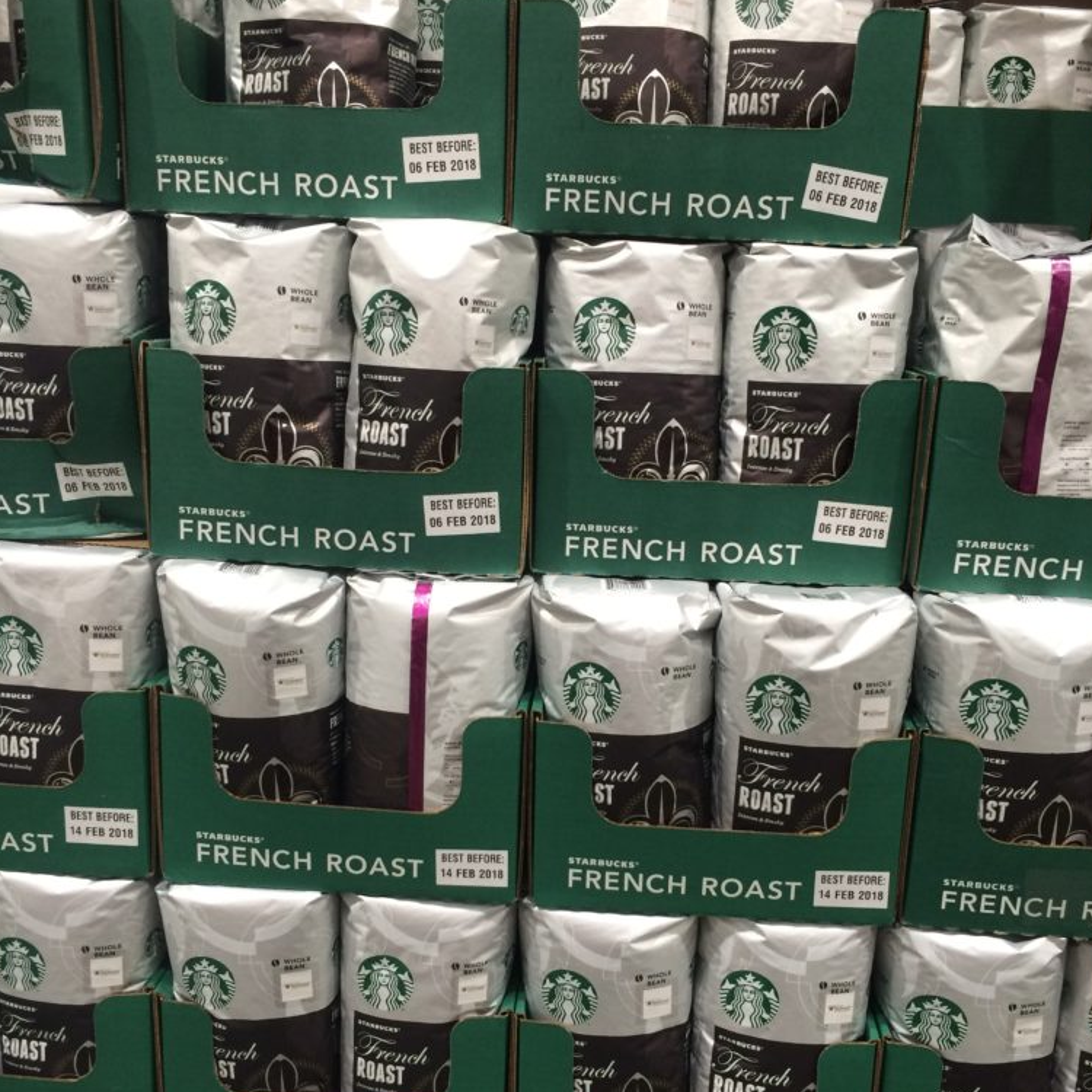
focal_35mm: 35
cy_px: 597
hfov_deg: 47.2
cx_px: 550
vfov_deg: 47.2
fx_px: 1249
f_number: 2.2
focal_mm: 4.15
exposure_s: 1/33
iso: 80
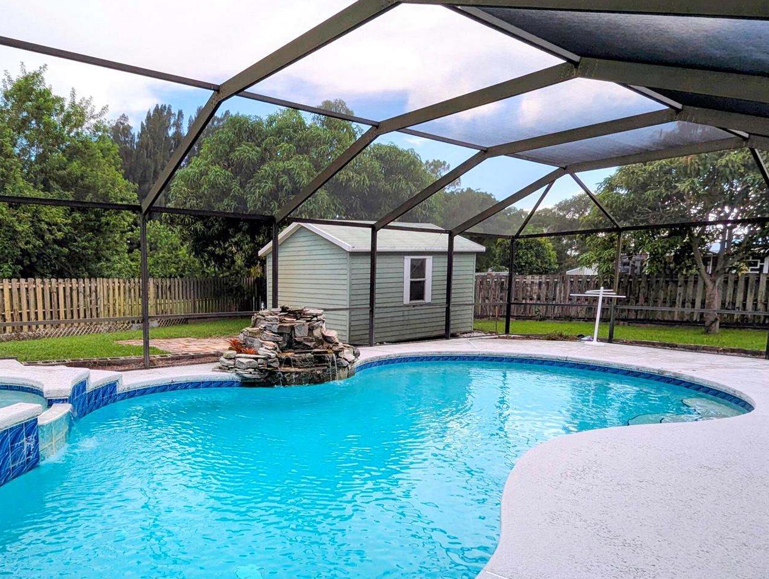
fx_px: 467
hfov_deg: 75.7
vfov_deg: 63.2
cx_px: 238
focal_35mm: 21
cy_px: 339
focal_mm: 1.95
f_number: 2.2
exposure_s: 1/642
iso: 49
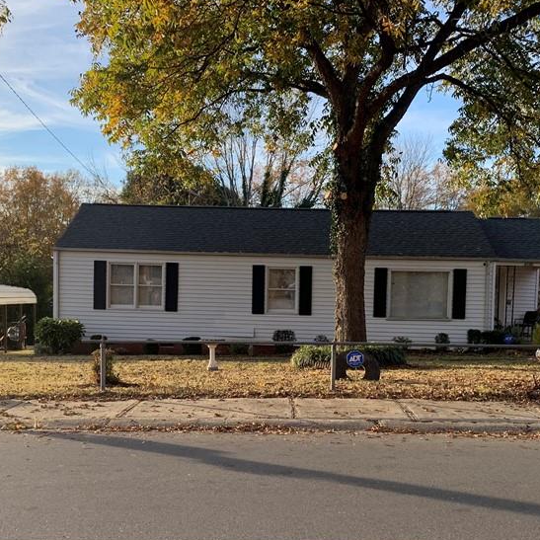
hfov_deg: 39.2
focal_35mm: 43
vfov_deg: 39.0
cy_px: 324
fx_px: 759
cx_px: 253
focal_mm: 4.25
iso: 25
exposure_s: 1/534
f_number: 1.8
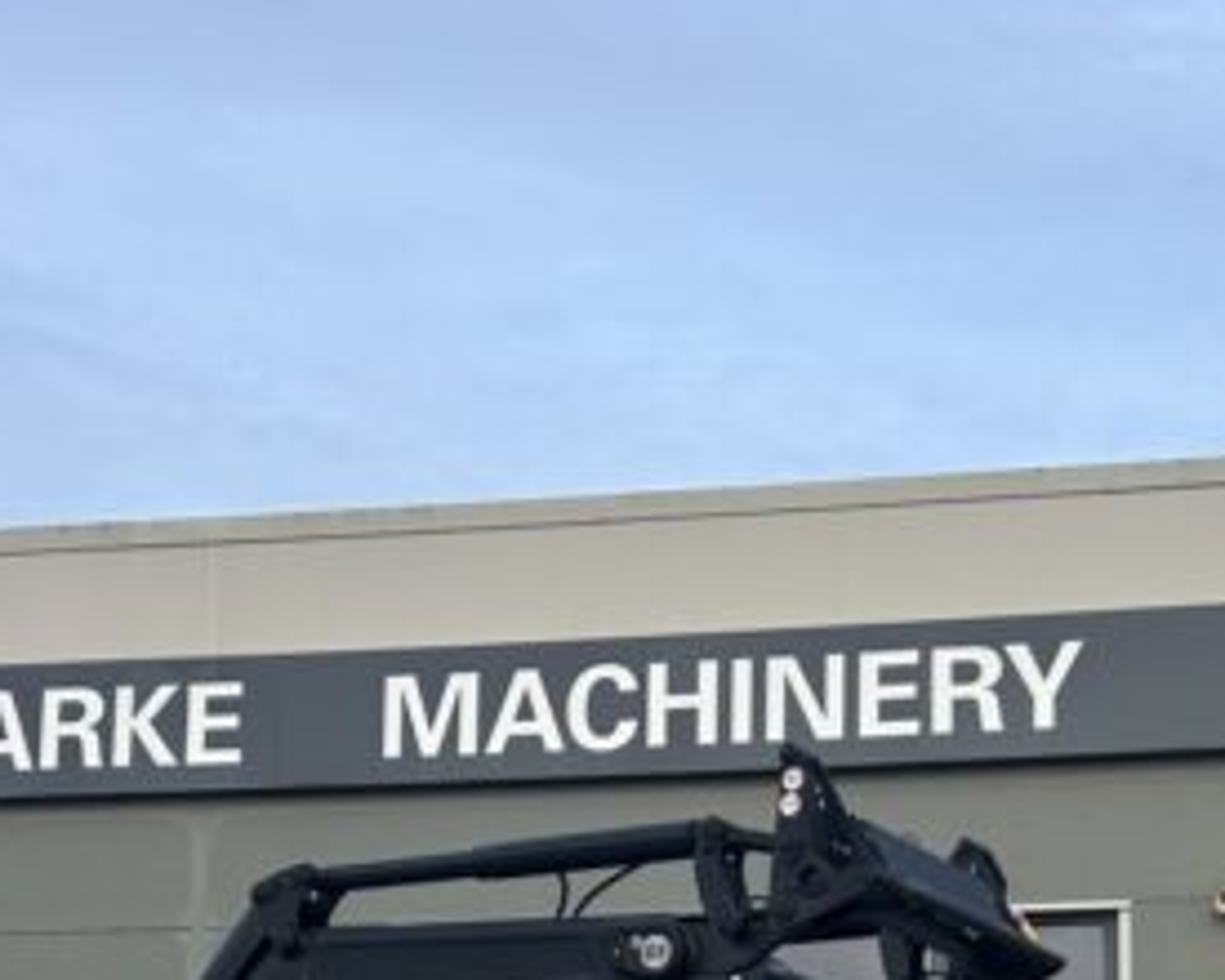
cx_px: 615
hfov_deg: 26.8
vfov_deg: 20.5
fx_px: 2574
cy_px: 1105
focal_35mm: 71
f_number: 1.5
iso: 50
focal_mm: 5.7
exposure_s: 1/617
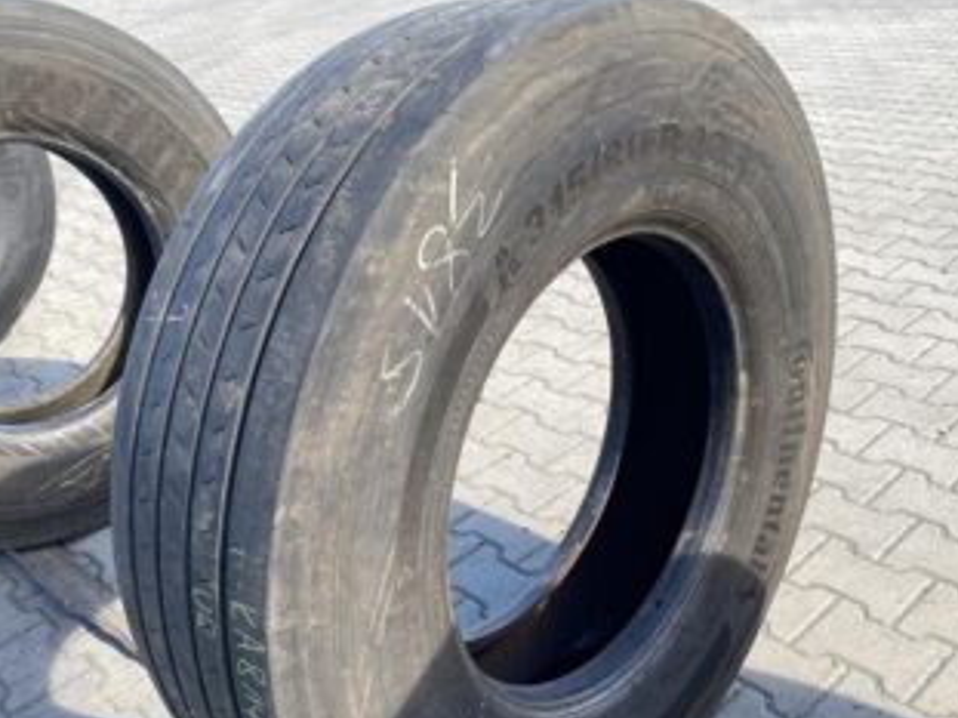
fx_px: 996
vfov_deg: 39.3
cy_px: 461
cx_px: 456
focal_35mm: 36
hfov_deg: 51.4
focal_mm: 4.25
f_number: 1.8
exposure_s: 1/352
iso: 32
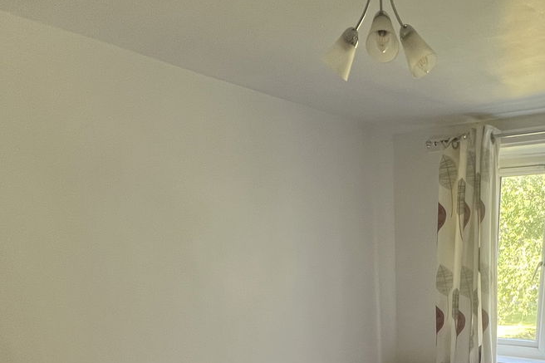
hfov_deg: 53.3
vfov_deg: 31.0
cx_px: 439
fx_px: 499
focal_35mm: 33
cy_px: 474
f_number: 1.8
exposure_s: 1/99
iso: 125
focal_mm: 1.57
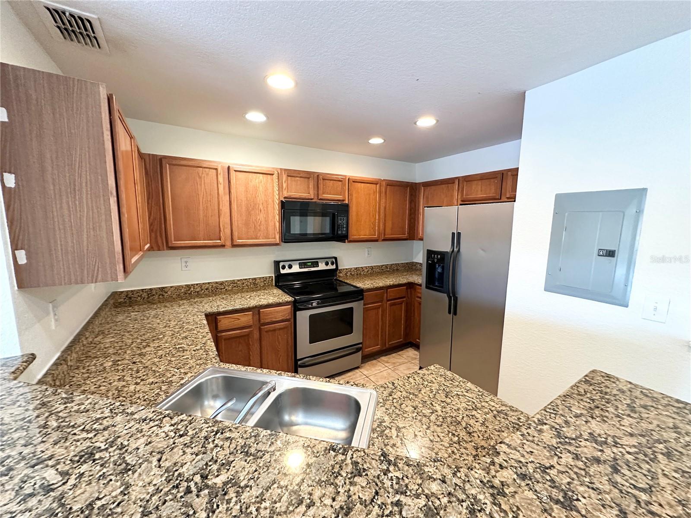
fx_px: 279
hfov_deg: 102.1
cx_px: 346
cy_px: 259
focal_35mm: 14
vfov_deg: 85.7
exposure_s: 1/60
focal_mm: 2.22
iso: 640
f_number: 2.2
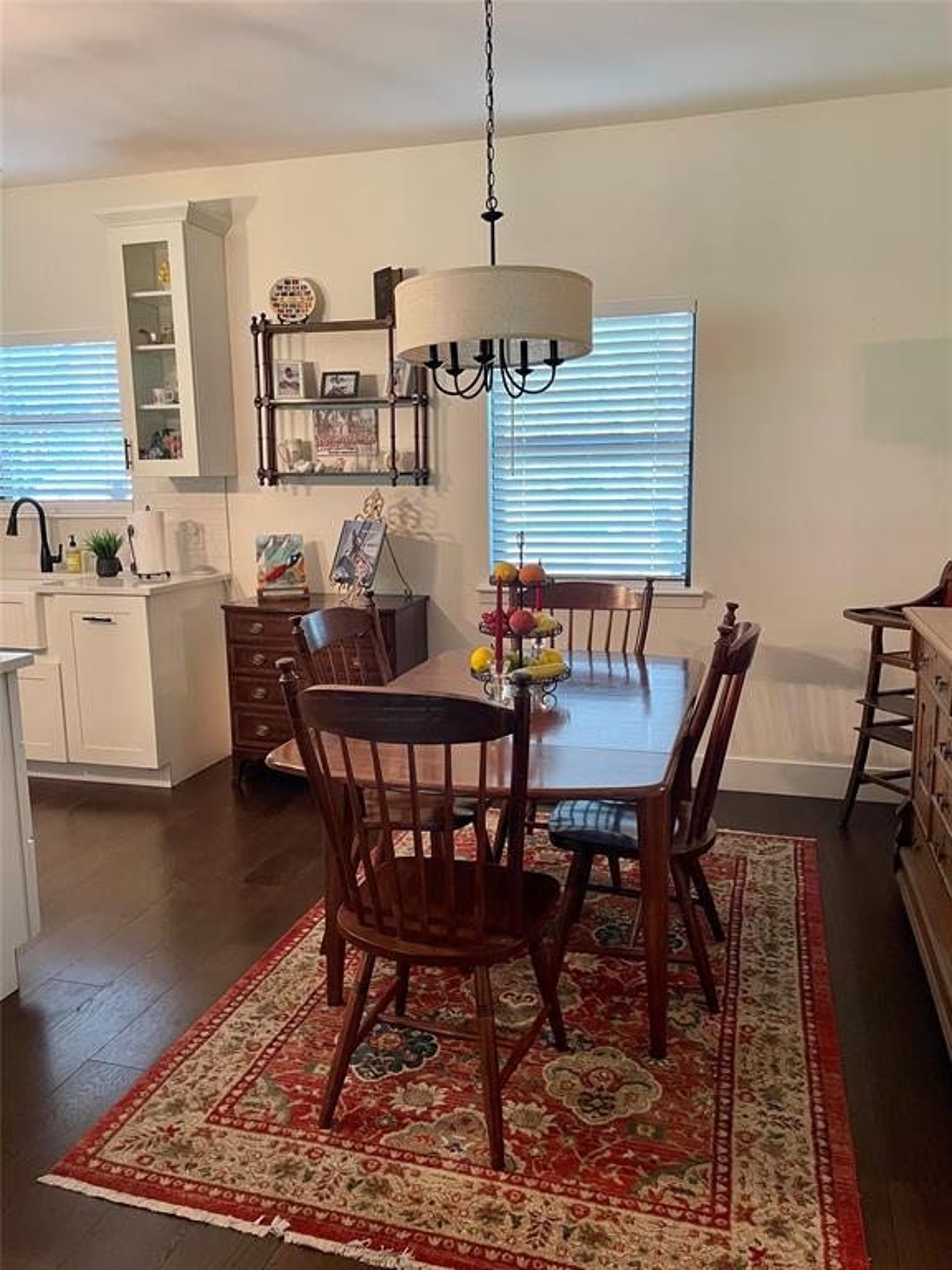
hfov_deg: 53.1
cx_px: 476
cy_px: 635
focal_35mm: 26
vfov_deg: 67.3
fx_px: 953
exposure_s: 1/60
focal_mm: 4.2
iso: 250
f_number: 1.6
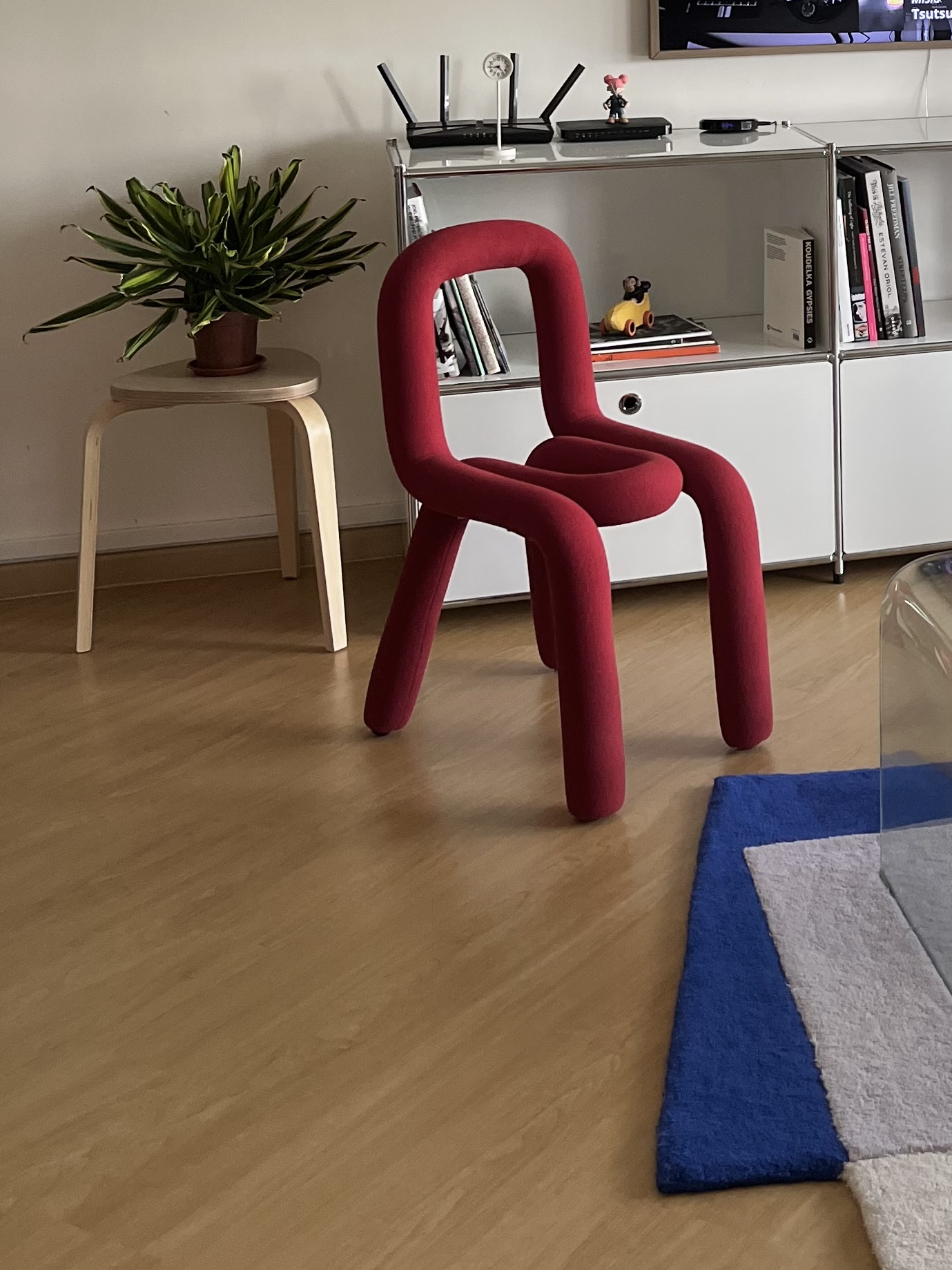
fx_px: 2090
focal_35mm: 57
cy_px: 95
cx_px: 1040
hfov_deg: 24.0
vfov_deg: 31.9
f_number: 1.6
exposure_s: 1/120
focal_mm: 5.1
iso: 125
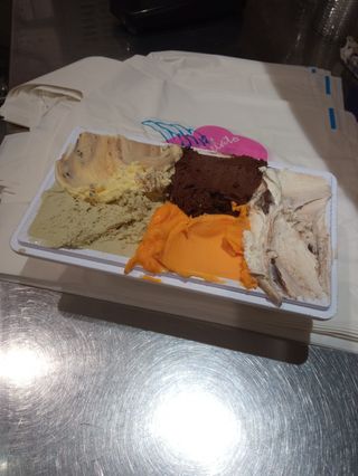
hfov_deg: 51.4
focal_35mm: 27
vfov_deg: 65.3
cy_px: 238
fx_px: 372
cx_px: 179
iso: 132
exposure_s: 1/50
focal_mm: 3.79
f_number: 2.2
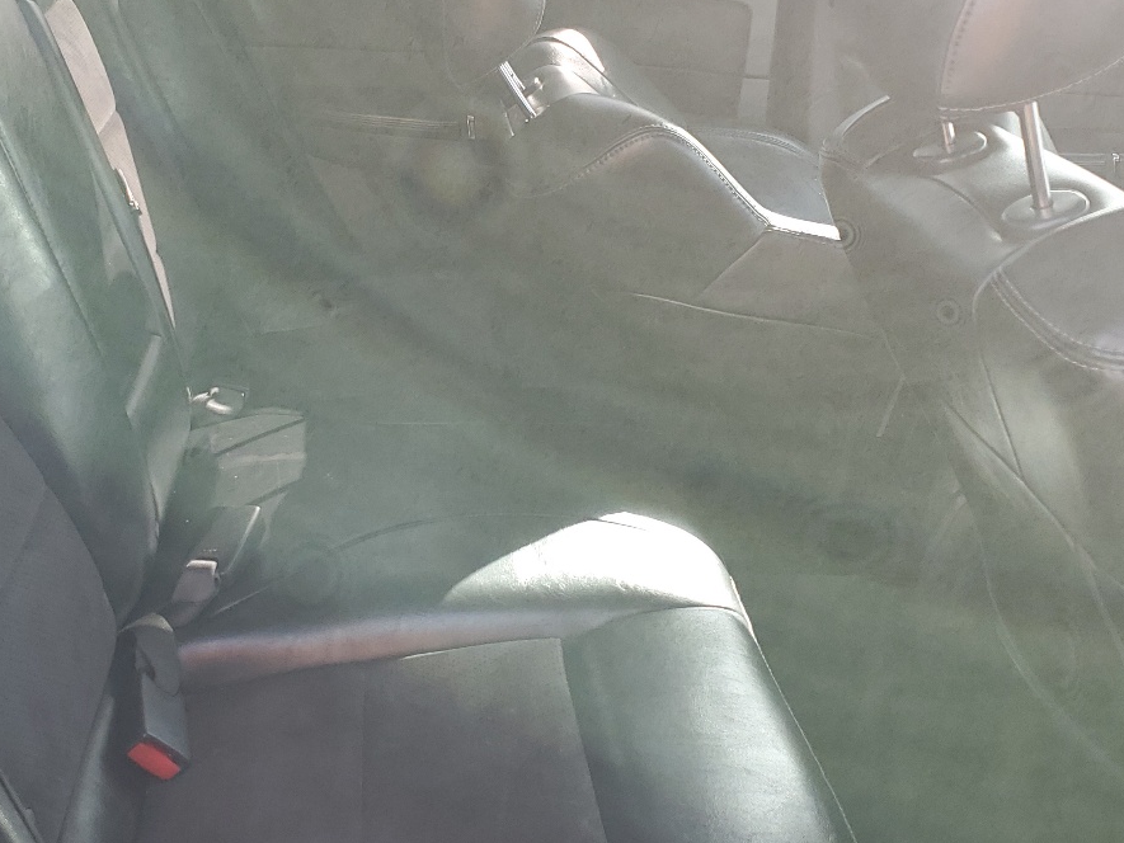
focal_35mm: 47
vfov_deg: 30.7
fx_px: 1526
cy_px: 300
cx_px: 461
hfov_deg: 40.3
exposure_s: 1/227
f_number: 1.5
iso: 50
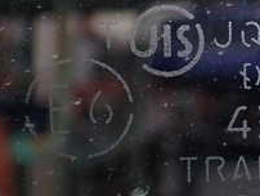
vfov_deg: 16.5
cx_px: 326
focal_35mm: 89
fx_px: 669
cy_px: 32
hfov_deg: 20.3
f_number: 3.2
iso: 100
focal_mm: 5.4
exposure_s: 1/400
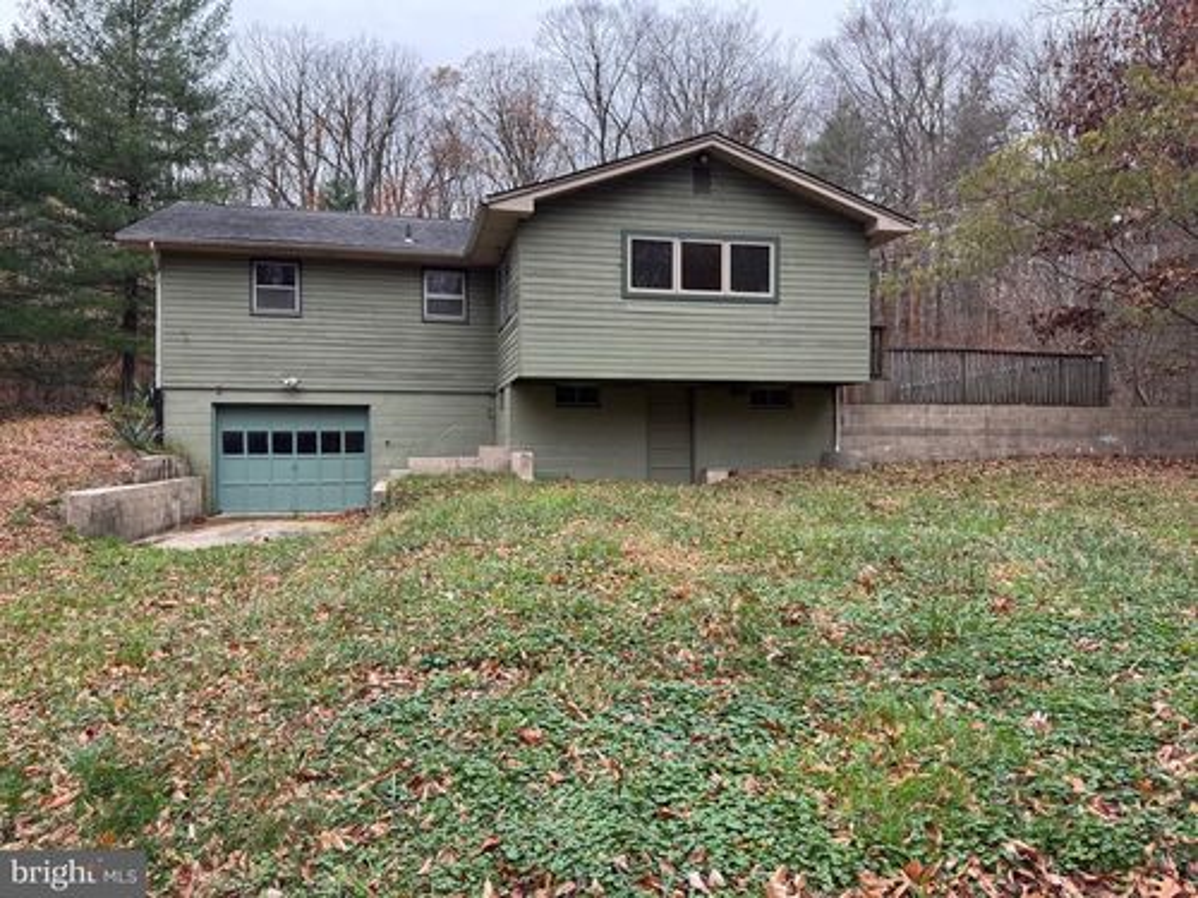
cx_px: 599
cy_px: 449
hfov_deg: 71.6
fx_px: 831
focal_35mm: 24
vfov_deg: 56.8
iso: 80
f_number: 1.78
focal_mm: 6.76
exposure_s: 1/430
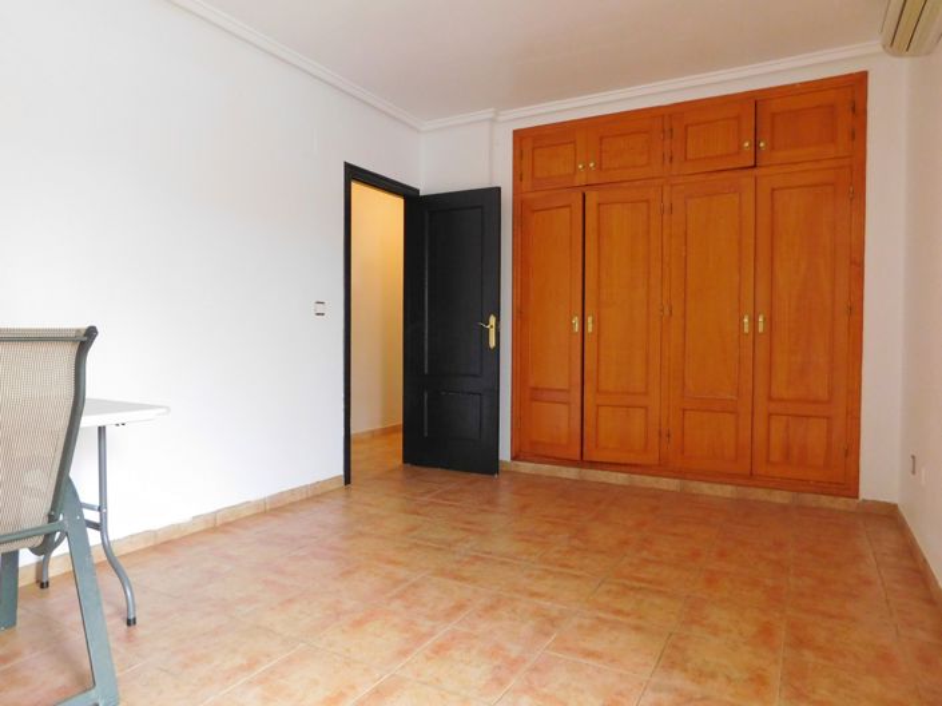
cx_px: 471
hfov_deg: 74.0
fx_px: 626
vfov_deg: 58.8
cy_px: 353
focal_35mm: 23
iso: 360
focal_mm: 4
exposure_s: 1/30
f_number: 3
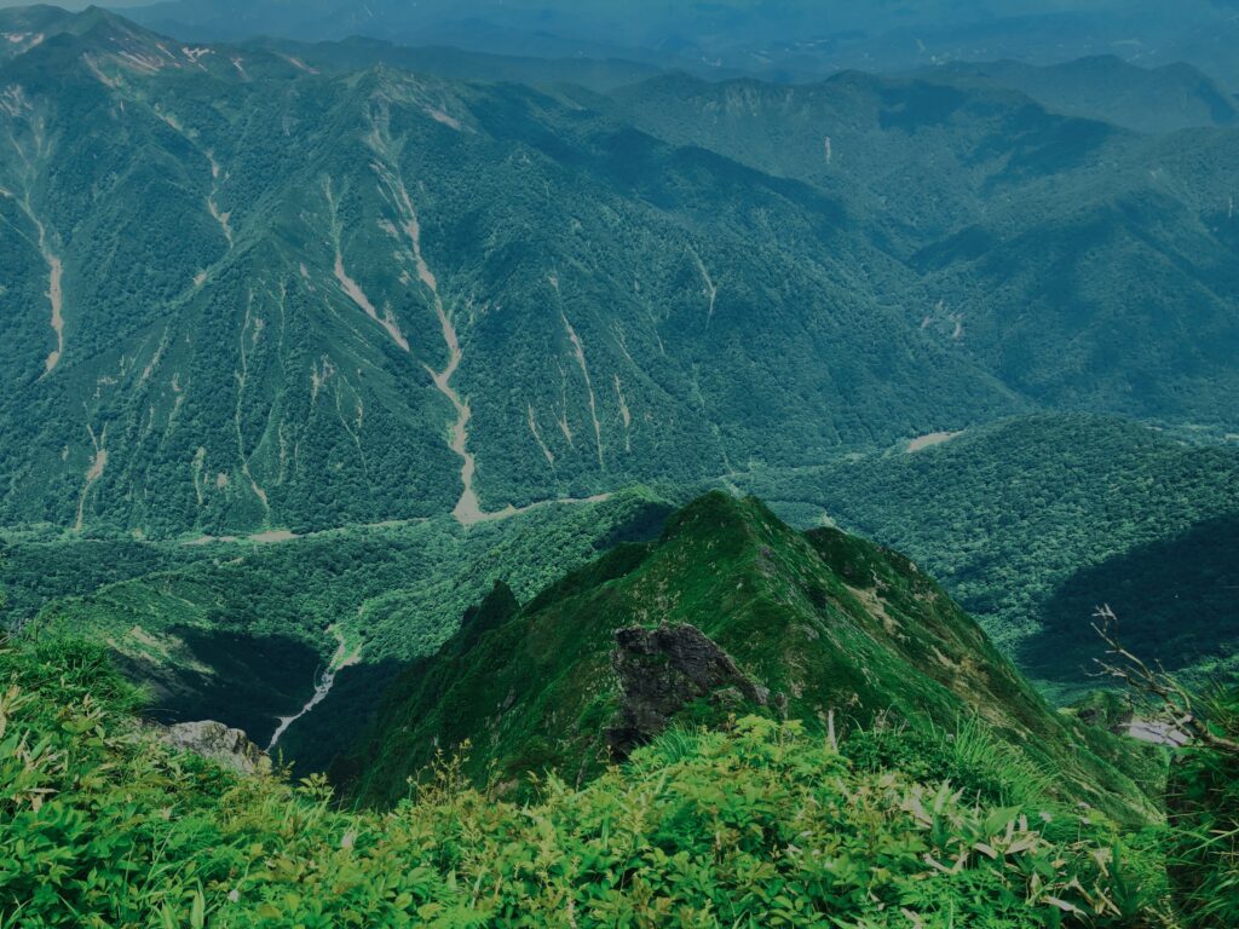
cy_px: 464
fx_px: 1002
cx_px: 620
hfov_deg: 63.4
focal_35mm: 28
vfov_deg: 49.7
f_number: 1.8
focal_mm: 3.99
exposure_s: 1/906
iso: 20
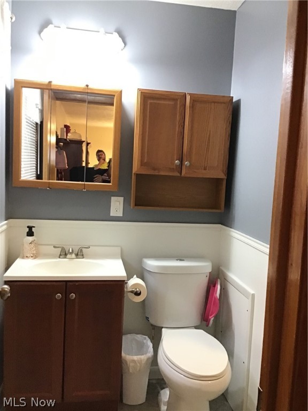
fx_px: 368
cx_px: 154
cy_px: 206
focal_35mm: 31
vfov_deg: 58.4
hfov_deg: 45.4
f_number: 2.4
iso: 160
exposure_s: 1/30
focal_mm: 3.3
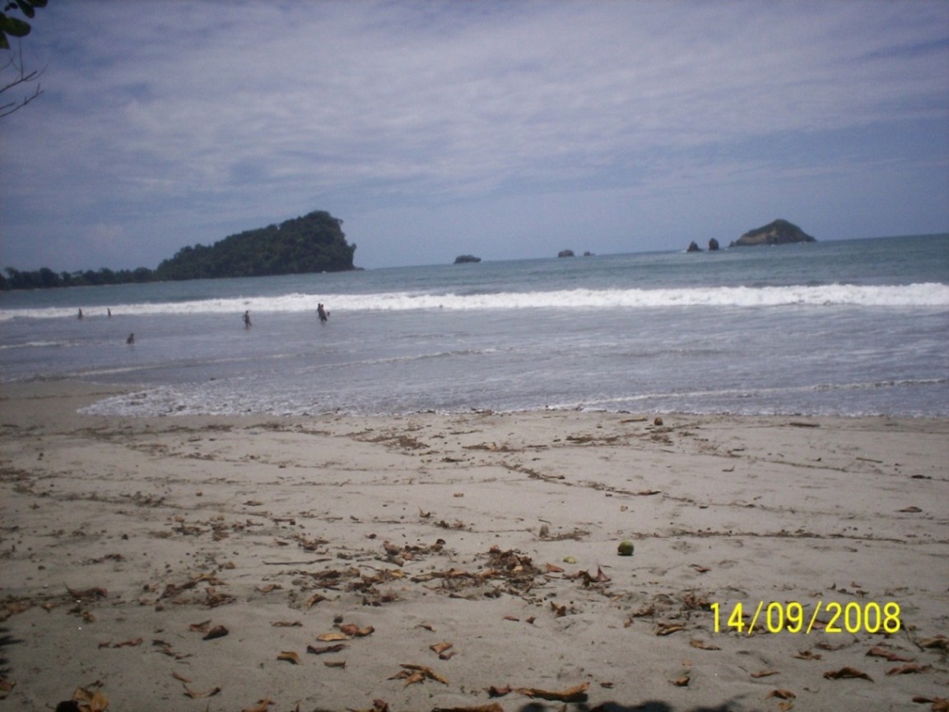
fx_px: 987
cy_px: 356
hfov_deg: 51.3
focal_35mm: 36
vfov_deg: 39.7
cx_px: 474
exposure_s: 1/2000
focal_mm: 6
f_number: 4.5
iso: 100
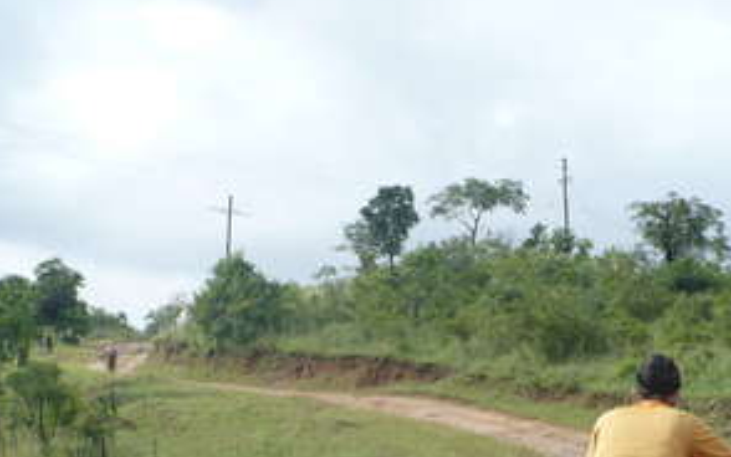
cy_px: 479
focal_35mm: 80
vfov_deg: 15.9
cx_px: 366
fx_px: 1594
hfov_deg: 25.8
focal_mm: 6.1
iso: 100
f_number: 2.8
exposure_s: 1/800
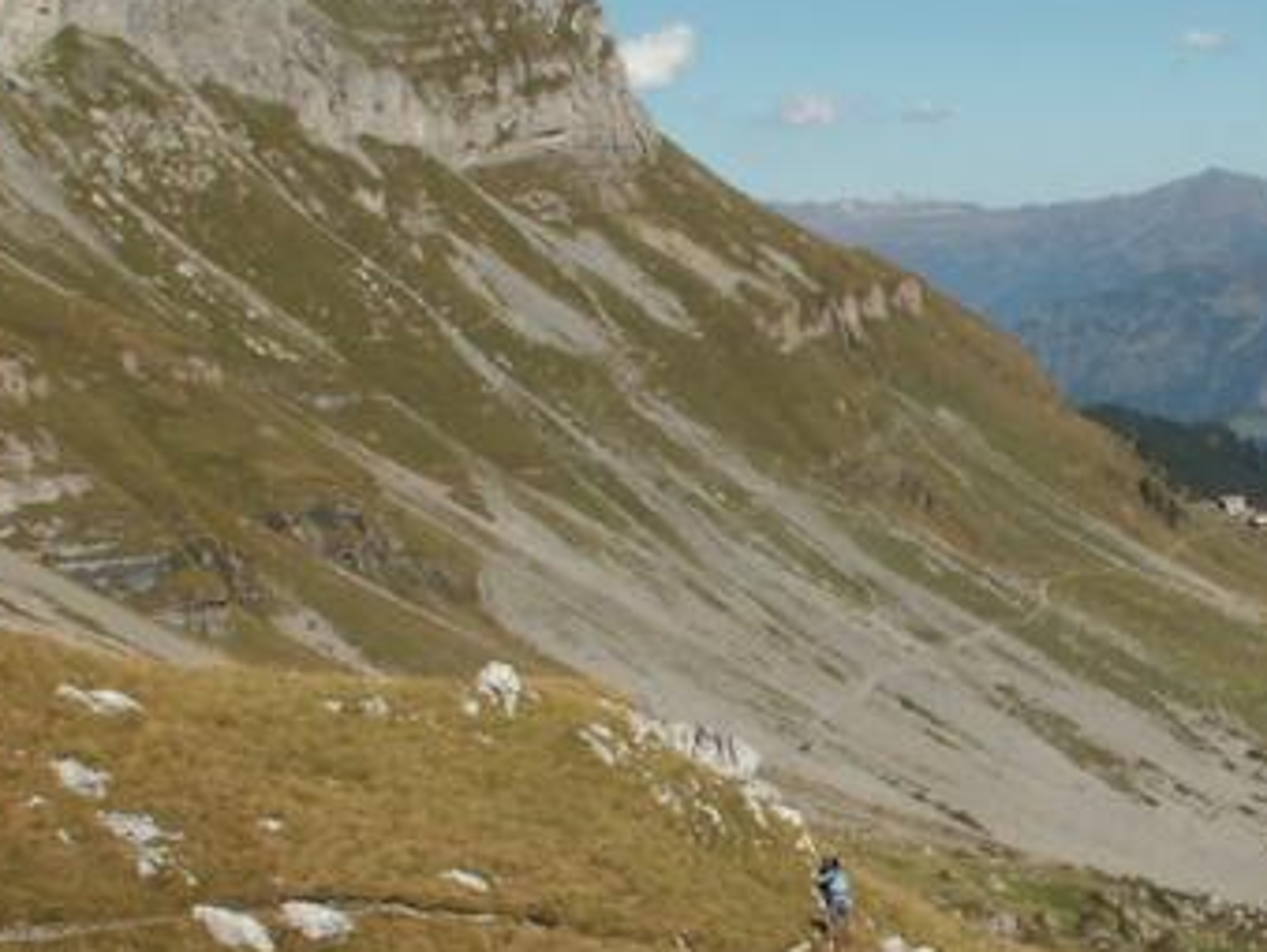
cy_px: 691
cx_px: 1020
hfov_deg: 28.7
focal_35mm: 66
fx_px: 2418
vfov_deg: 22.1
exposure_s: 1/200
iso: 50
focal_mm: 5.86
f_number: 8
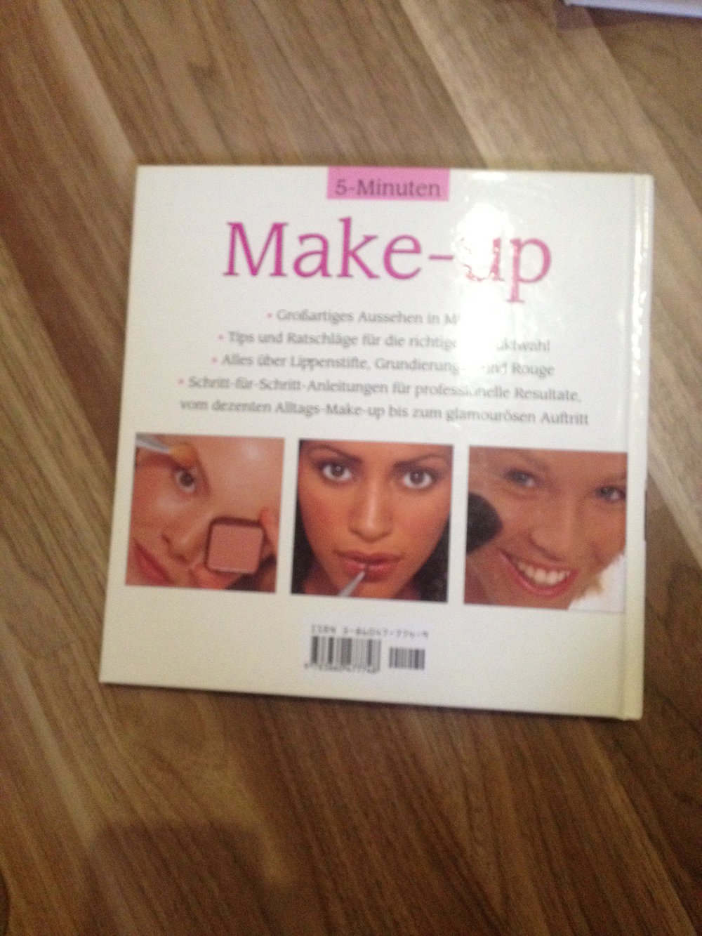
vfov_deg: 52.6
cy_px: 468
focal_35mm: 35
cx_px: 351
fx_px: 946
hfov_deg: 40.7
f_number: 2.4
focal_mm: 4.28
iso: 320
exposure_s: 1/20
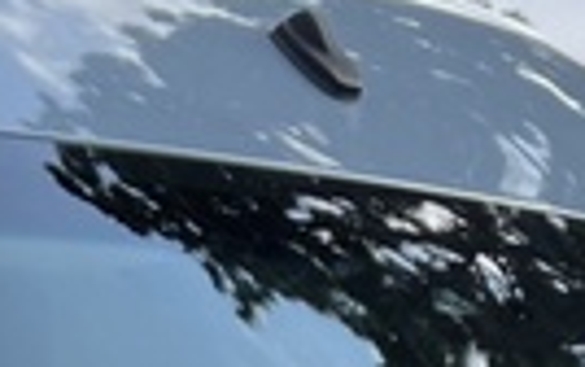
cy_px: 1271
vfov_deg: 5.8
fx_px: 3287
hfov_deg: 10.2
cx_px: 153
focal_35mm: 206
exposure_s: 1/1000
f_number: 1.5
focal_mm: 5.7
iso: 50
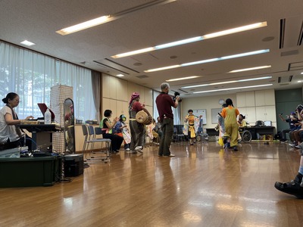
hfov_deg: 67.3
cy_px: 114
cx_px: 152
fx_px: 228
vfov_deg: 53.1
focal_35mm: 26
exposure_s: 1/100
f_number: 1.6
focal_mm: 5.1
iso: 64
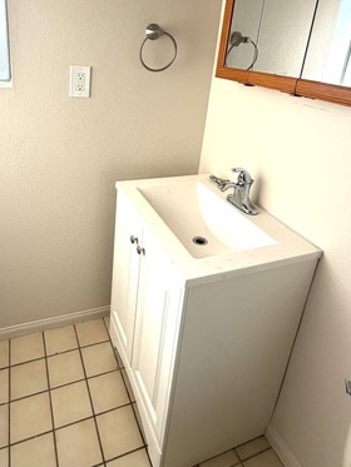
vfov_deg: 69.5
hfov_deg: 56.3
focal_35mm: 24
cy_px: 154
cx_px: 138
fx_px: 324
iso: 64
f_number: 2.2
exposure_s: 1/424
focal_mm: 2.22
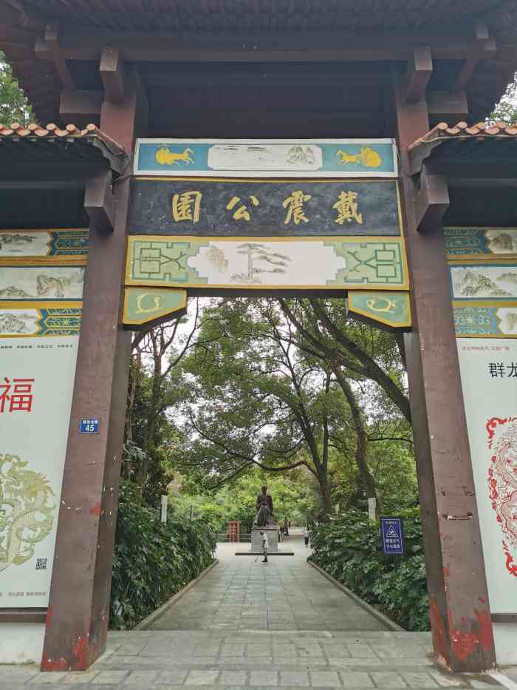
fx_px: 538
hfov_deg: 51.4
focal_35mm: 27
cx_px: 258
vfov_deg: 65.3
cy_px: 345
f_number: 1.8
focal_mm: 5.58
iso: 50
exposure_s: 1/244
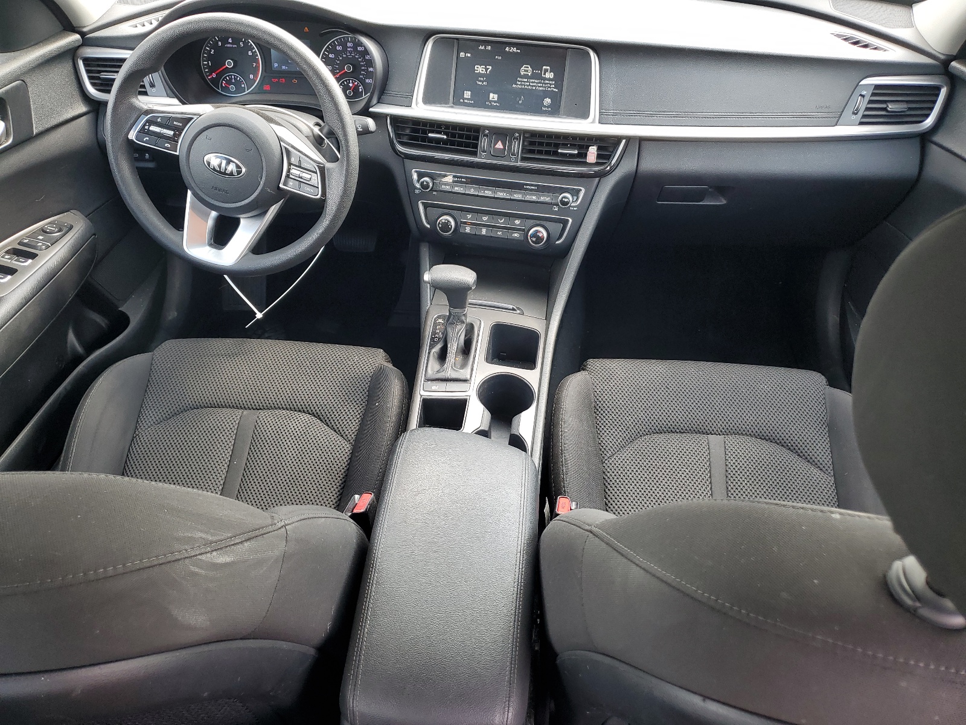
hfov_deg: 67.3
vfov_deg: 53.1
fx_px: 726
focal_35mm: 26
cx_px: 483
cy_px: 362
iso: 54
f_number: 1.5
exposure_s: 1/120
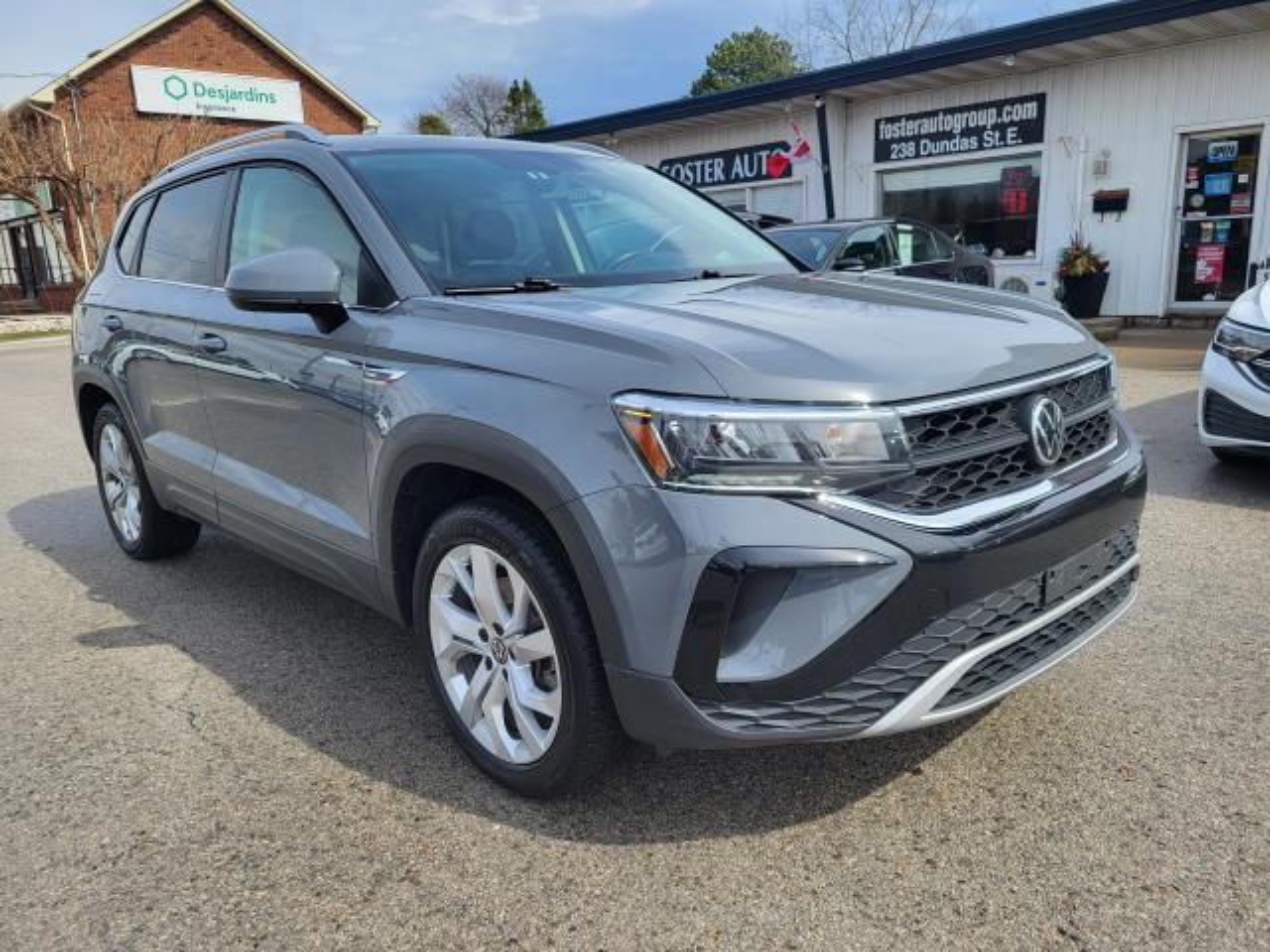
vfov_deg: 53.1
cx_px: 635
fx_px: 954
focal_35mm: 26
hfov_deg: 67.3
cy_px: 476
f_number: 1.8
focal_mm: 5.4
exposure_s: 1/1559
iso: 40
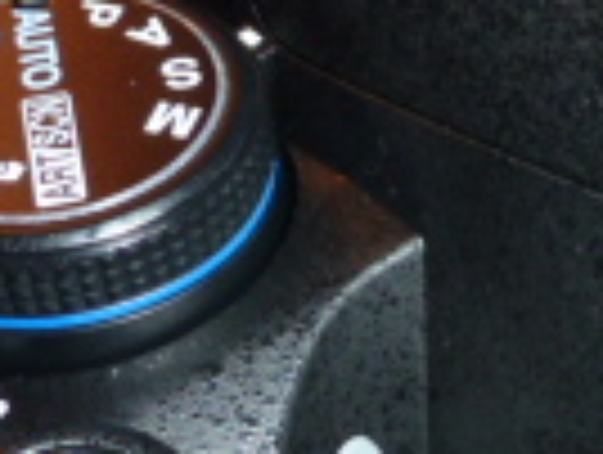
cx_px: 698
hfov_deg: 16.0
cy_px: 301
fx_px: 2077
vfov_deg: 12.5
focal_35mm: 119
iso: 100
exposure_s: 1/30
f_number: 4
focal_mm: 4.1
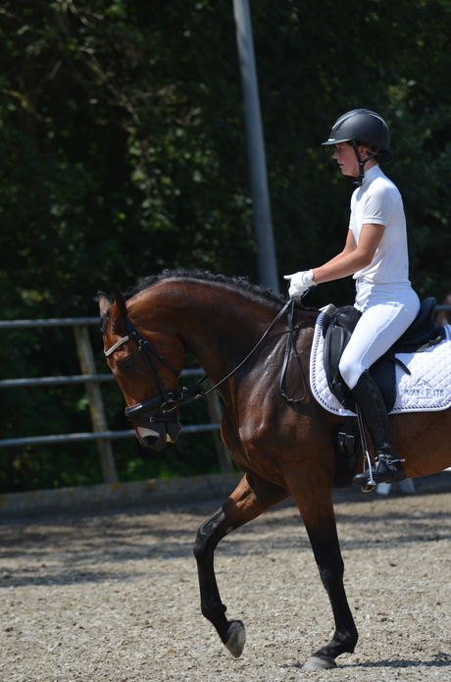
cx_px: 226
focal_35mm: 300
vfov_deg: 6.9
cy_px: 341
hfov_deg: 4.6
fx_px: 5665
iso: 100
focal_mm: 200
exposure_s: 1/800
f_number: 5
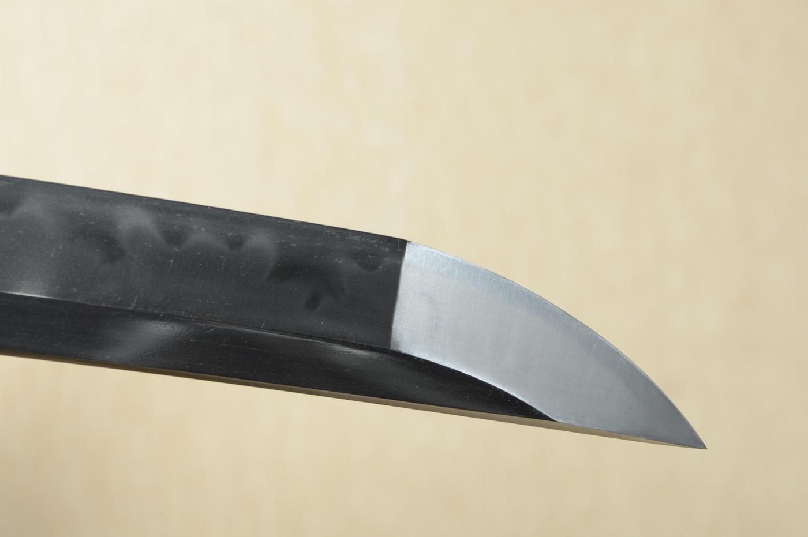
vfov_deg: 9.1
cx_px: 404
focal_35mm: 150
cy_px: 268
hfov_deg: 13.7
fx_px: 3364
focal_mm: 100
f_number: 11
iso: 400
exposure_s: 1/2
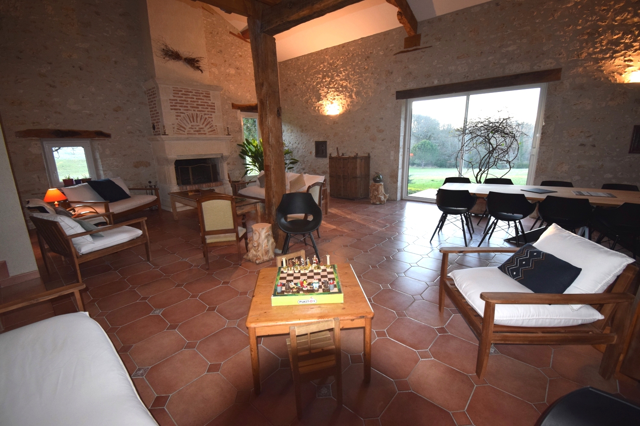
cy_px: 213
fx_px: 267
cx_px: 320
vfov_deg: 77.3
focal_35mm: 15
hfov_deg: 100.4
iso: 800
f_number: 5.6
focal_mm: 10
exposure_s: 1/125
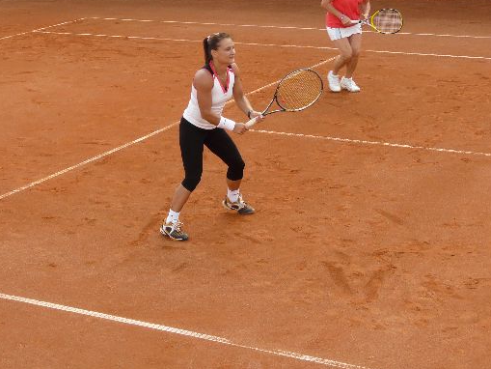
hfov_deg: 25.3
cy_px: 82
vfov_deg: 19.0
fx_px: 1092
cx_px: 304
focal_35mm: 77
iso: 100
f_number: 4
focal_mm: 8.1
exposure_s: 1/250
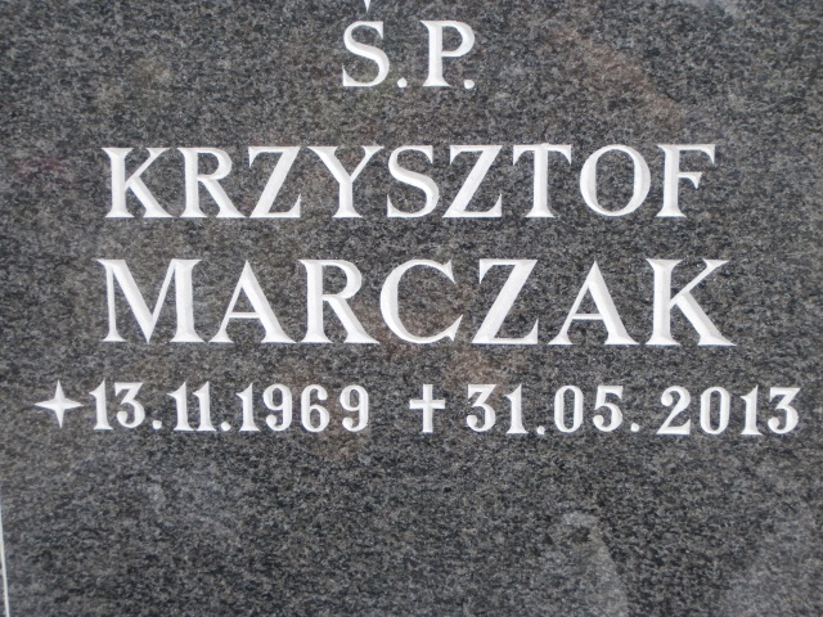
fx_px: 1355
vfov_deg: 25.7
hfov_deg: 33.8
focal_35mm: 57
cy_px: 308
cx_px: 412
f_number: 4.5
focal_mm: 10.11
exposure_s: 1/160
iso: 100
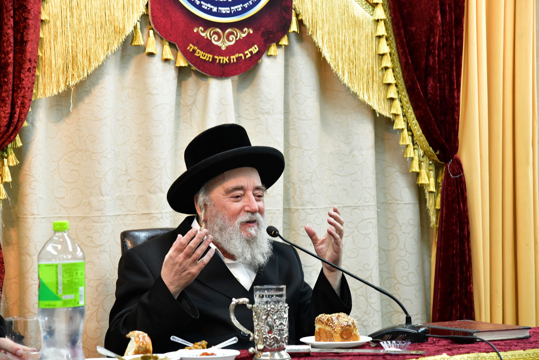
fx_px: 1662
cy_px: 179
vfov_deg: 12.3
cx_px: 271
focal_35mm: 111
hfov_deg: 18.4
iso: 2000
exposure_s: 1/100
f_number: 6.3
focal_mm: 110
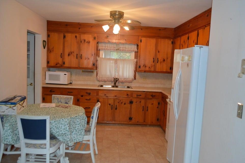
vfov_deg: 43.5
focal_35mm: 30
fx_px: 204
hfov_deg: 62.0
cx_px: 122
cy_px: 82
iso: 500
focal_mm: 20
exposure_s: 1/60
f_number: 3.8
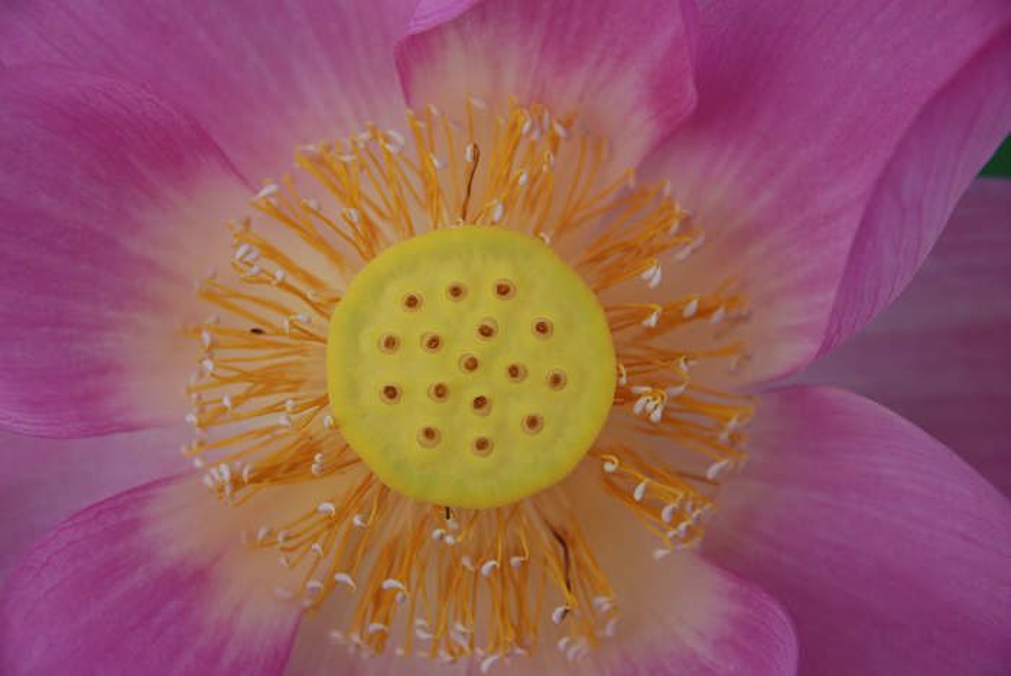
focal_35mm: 105
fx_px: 2951
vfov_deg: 13.1
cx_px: 506
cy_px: 338
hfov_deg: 19.4
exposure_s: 1/125
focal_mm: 70
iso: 100
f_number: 8
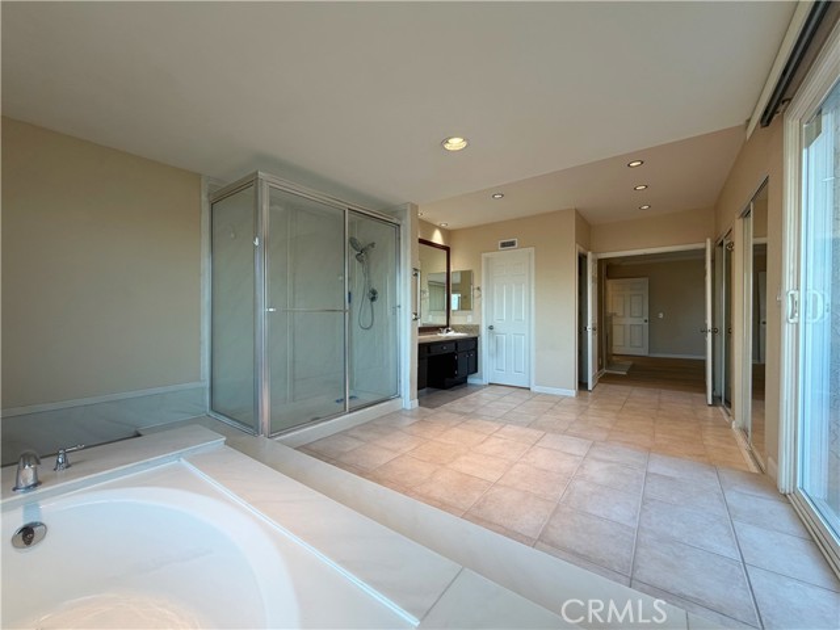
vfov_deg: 85.7
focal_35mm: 14
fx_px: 340
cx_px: 420
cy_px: 315
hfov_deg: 102.1
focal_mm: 2.22
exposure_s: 1/120
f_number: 2.2
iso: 125
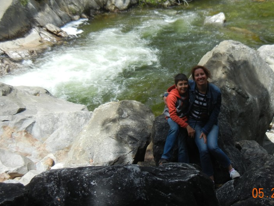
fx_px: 348
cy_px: 74
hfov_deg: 42.5
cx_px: 175
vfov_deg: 32.7
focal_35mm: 44
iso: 160
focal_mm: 5.4
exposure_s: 1/347
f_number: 7
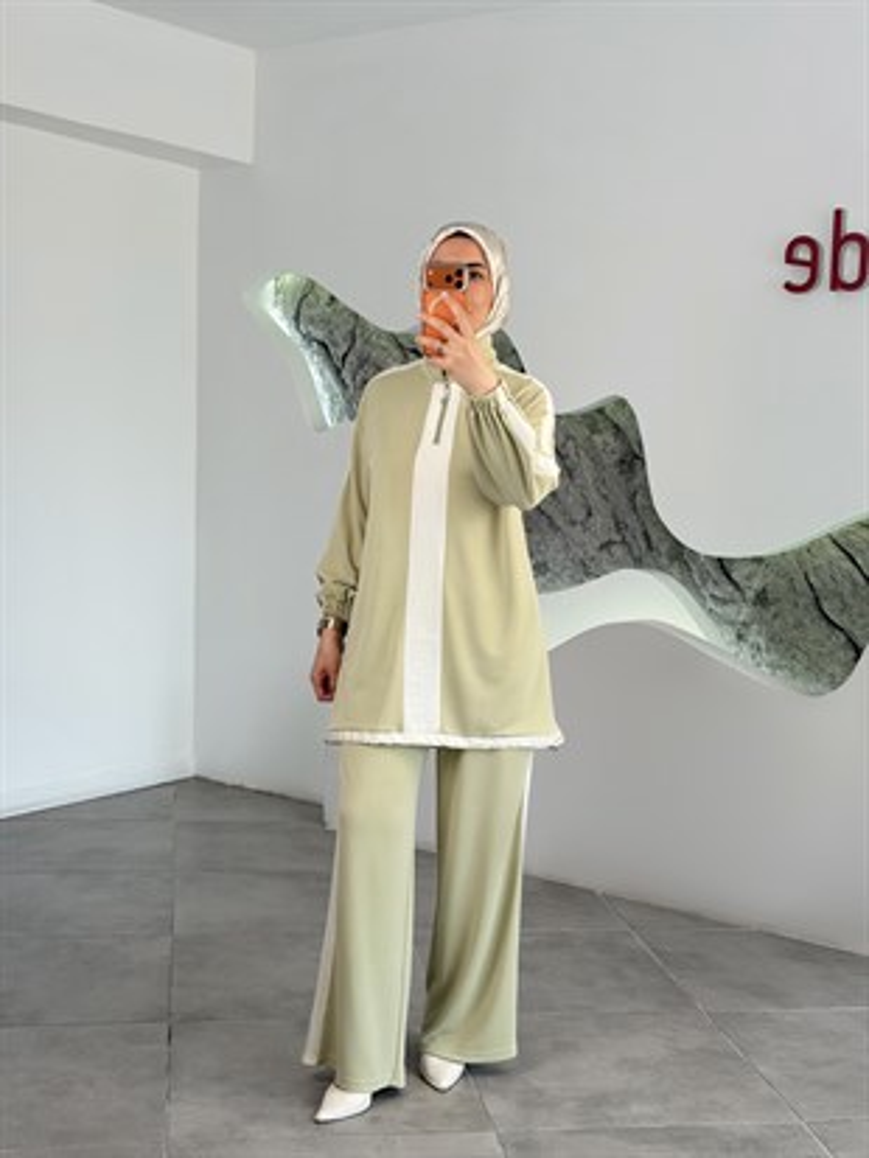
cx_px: 434
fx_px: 1606
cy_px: 579
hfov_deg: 30.3
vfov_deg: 39.6
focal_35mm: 48
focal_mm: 6.76
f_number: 1.78
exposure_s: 1/136
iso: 50
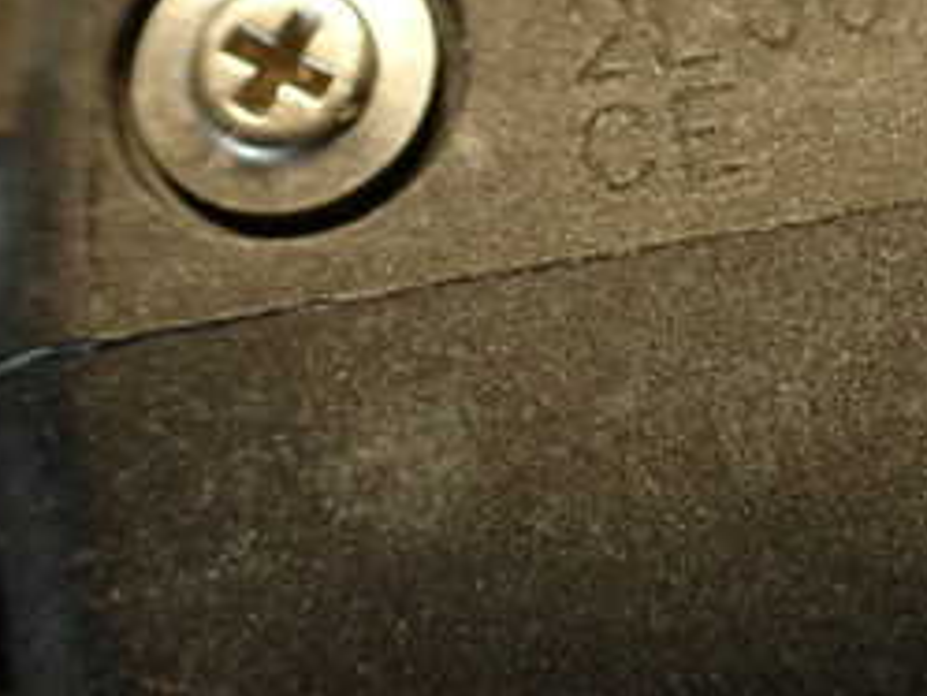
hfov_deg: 24.6
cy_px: 171
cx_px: 819
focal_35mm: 77
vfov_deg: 19.0
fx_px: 2063
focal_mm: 5.79
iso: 500
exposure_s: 1/30
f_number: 2.4
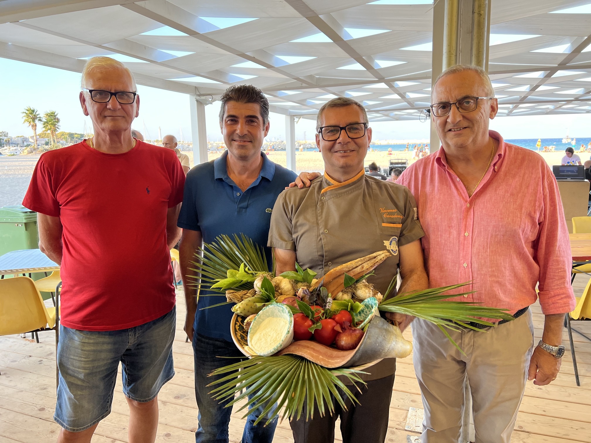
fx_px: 444
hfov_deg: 67.3
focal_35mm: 26
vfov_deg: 53.1
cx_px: 296
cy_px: 222
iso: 40
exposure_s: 1/198
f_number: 1.5
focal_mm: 5.7
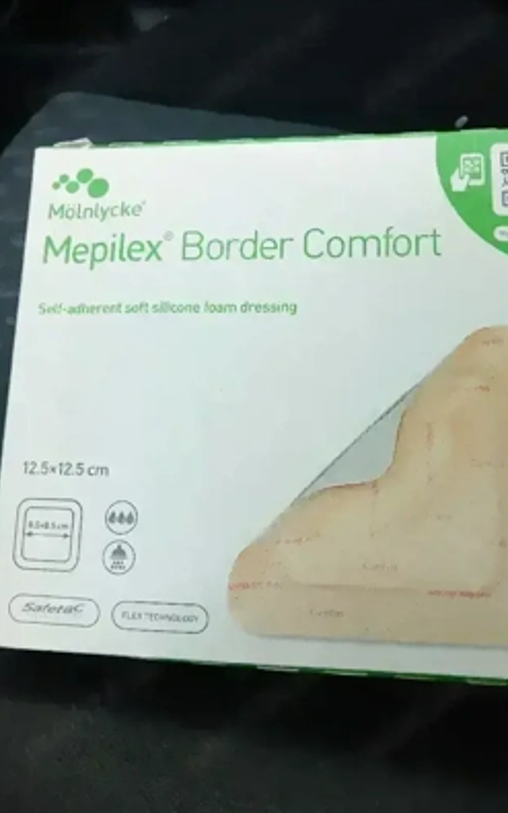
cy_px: 405
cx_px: 280
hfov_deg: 43.1
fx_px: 642
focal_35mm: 29
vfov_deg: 64.6
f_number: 1.8
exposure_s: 1/101
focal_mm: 4
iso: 32
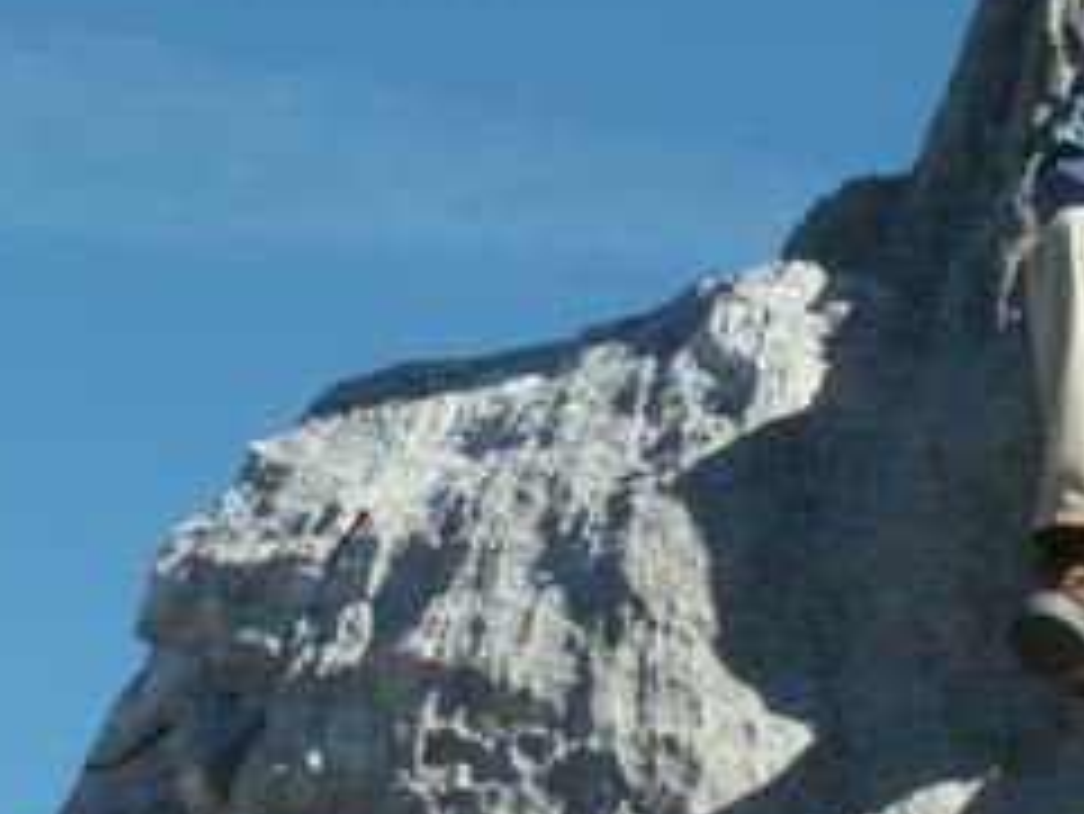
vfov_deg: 8.1
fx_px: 5733
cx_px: 661
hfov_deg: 10.8
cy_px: 225
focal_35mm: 183
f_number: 8
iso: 50
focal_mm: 11.55
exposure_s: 1/125
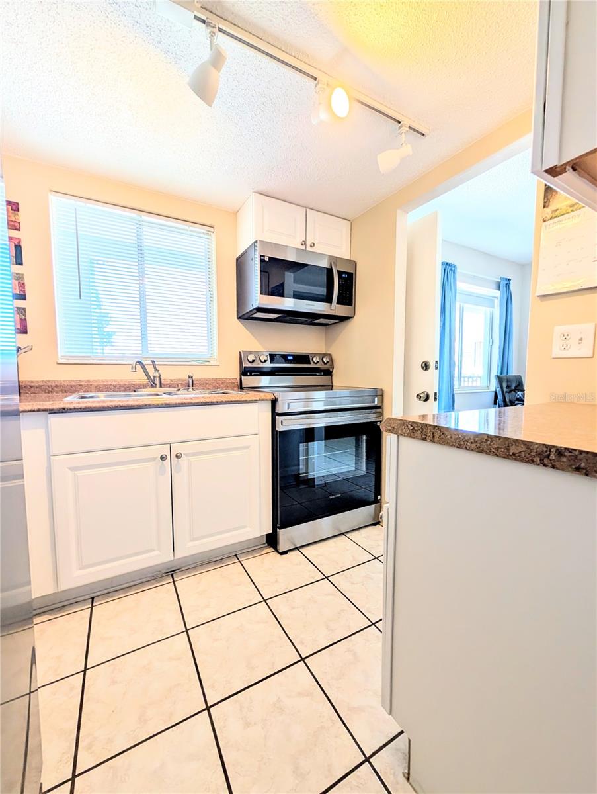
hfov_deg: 94.6
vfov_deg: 110.5
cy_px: 397
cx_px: 298
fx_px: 275
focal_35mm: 12
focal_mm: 2.02
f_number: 1.7
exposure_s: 1/150
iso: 44
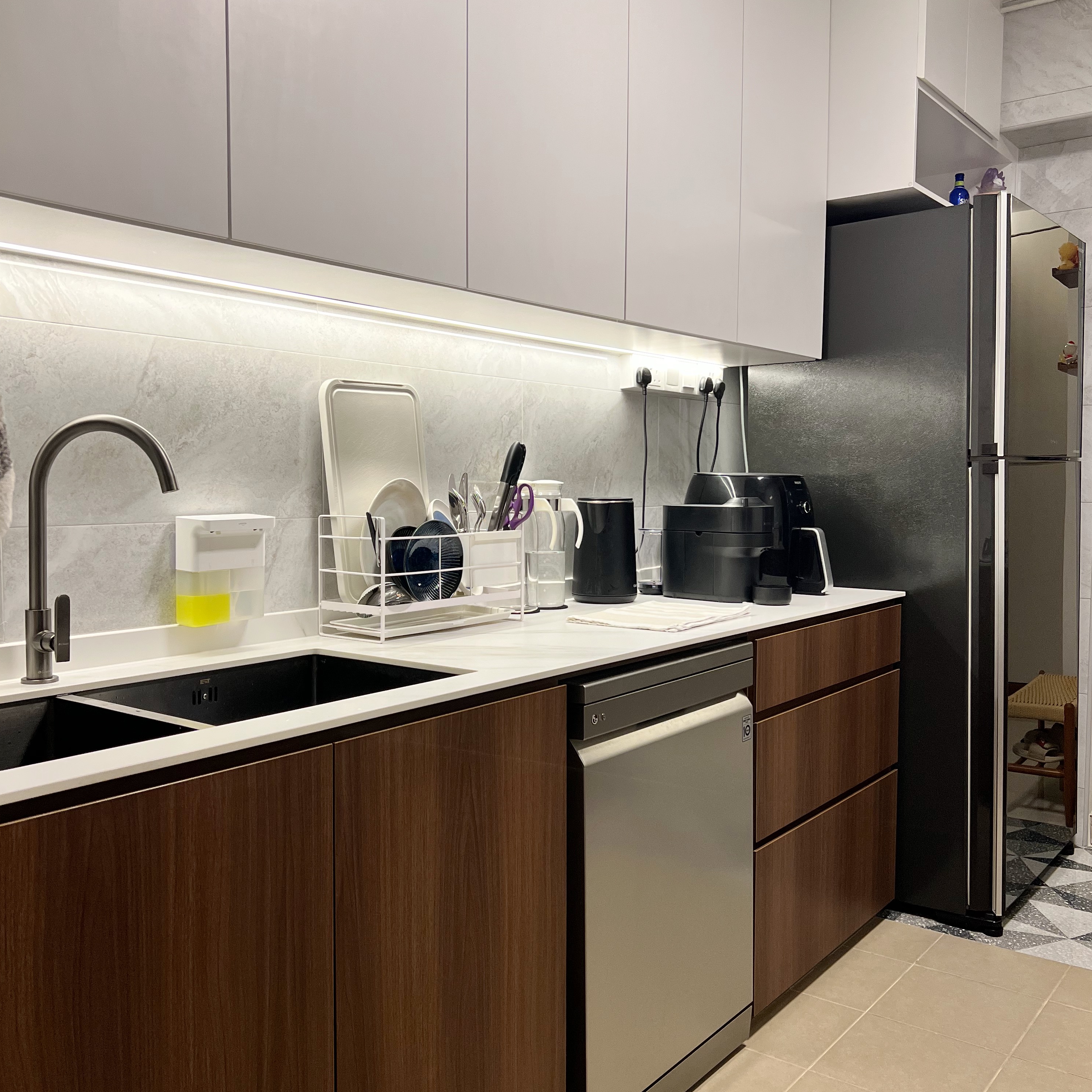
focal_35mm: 31
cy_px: 551
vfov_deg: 52.5
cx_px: 548
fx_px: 1106
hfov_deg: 52.5
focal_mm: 5.7
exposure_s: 1/121
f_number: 1.5
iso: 125
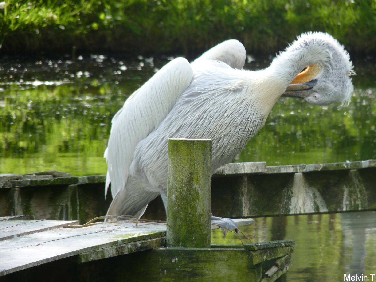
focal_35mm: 444
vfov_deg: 3.3
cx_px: 188
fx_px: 4823
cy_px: 141
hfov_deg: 4.5
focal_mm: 78.9
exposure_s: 1/125
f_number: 3.8
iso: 80
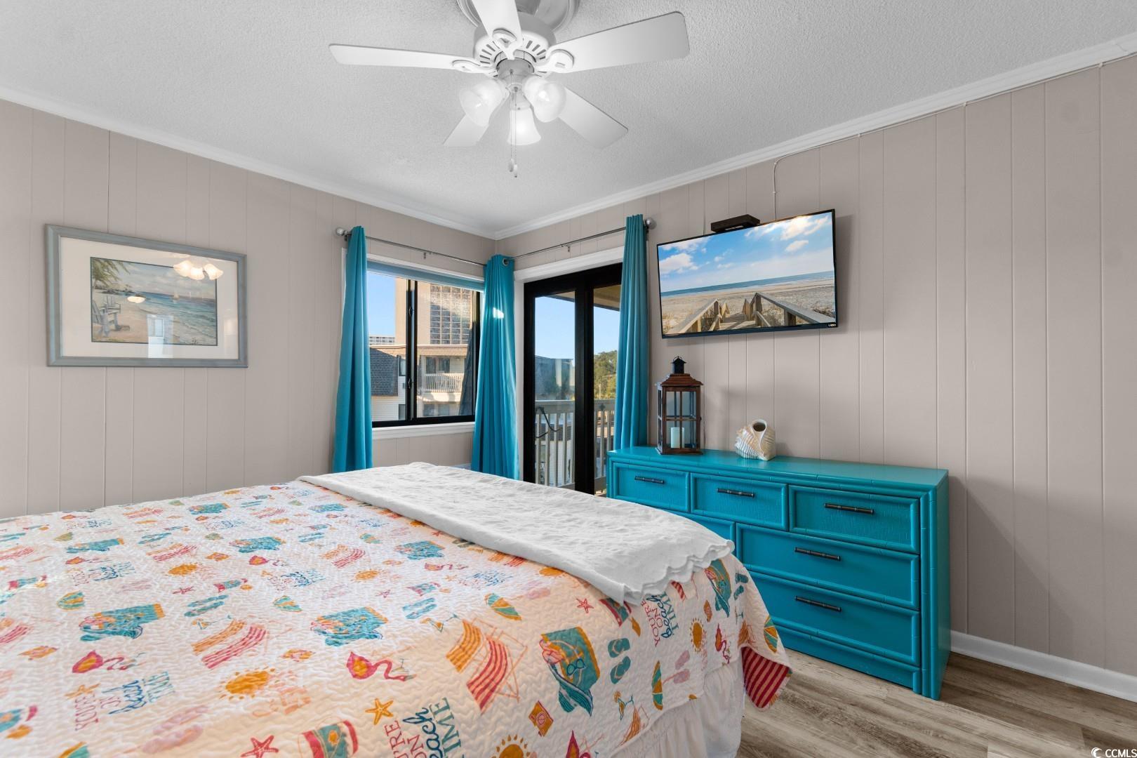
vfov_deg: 77.3
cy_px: 379
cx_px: 568
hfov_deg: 100.4
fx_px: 474
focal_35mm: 15
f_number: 5.6
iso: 100
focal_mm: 10
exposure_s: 1/4
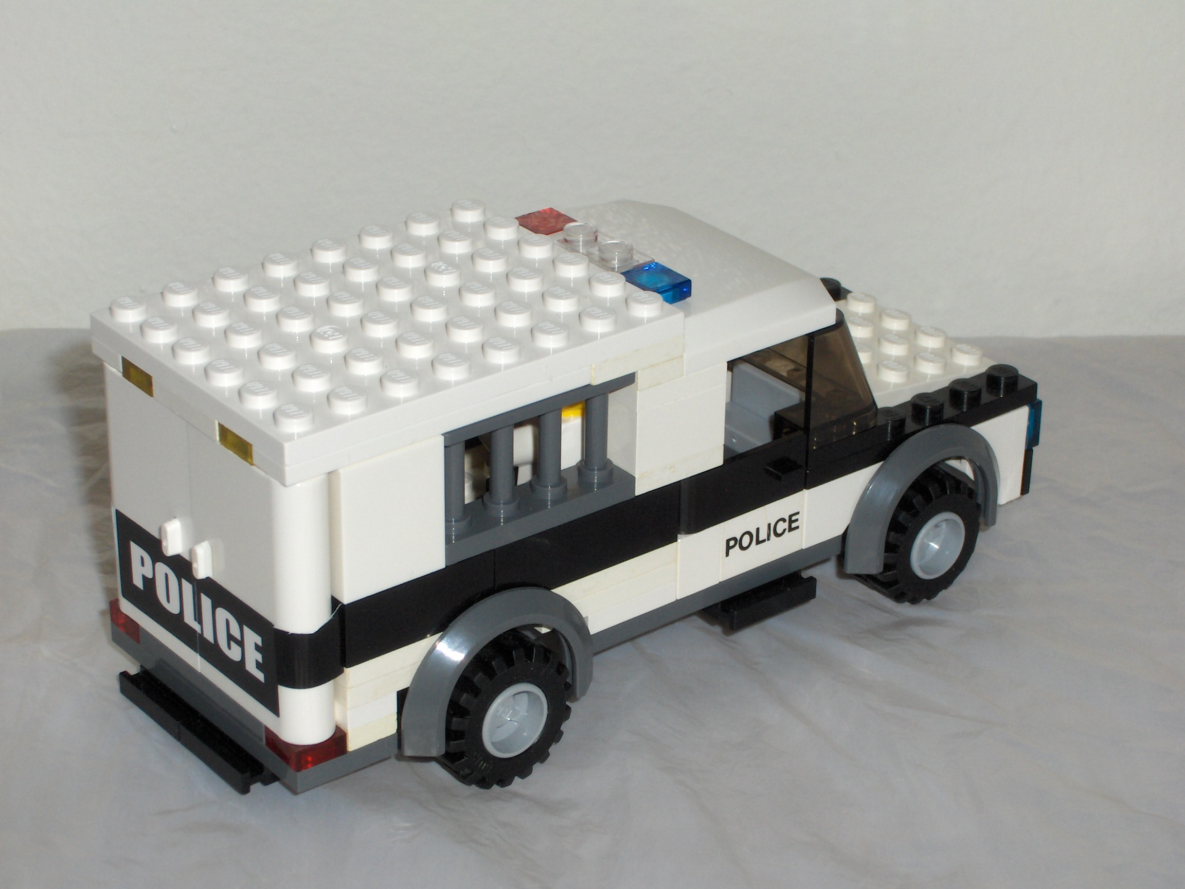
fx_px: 3081
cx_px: 592
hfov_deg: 21.8
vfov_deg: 16.4
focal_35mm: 90
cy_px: 444
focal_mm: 14.6
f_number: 7
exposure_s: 1/125
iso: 100
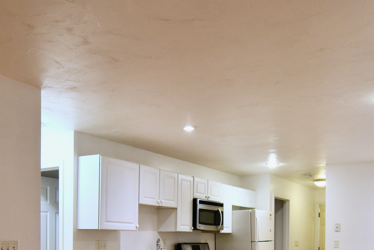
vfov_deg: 31.5
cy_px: 236
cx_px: 219
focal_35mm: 40
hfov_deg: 48.2
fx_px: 416
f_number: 4
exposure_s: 1/60
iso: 800
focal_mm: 12
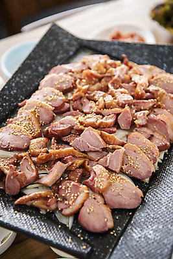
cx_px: 86
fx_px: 403
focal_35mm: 56
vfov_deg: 35.6
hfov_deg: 24.2
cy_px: 130
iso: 400
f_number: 4
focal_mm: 56
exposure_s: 1/80
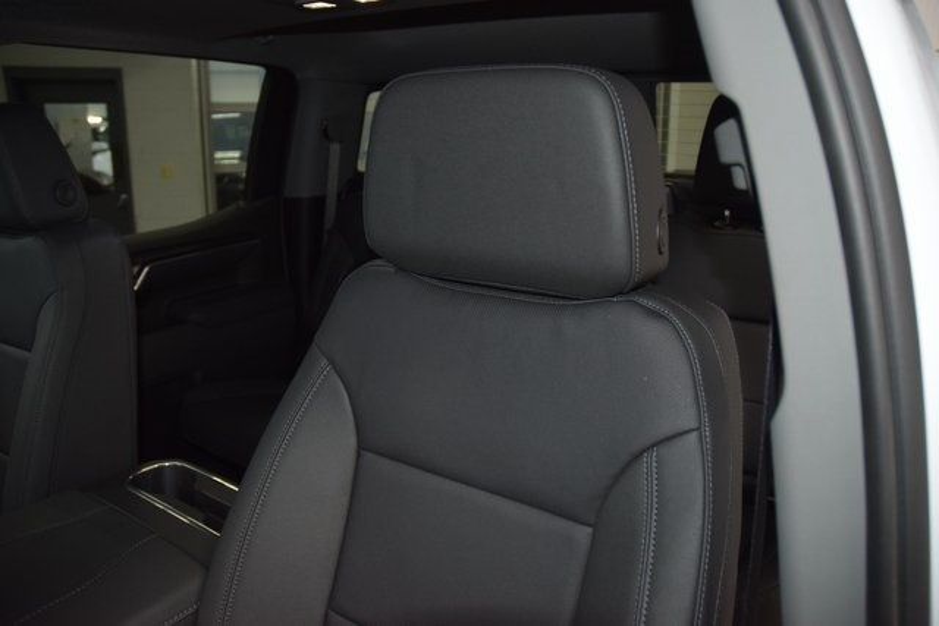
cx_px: 470
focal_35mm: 27
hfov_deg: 67.4
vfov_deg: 48.0
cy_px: 313
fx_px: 704
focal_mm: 18
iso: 1400
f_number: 3.5
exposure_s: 1/80
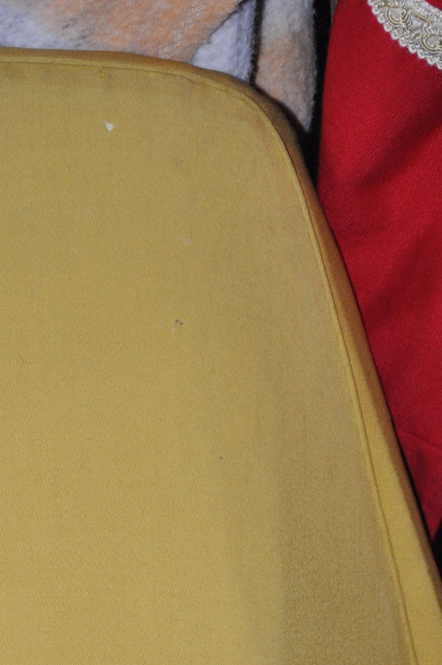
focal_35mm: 111
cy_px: 604
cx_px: -57
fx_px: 2049
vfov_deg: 18.1
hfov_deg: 12.1
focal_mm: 30
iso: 500
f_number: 4.2
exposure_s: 1/60
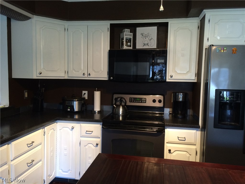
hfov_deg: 61.7
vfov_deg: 48.2
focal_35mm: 29
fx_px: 205
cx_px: 122
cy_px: 92
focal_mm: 4.15
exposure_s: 1/30
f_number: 2.2
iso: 125
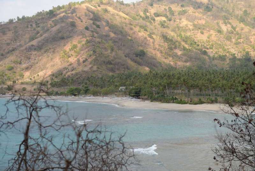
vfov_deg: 19.5
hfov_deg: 28.8
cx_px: 128
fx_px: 496
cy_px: 86
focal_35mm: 70
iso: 100
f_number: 5
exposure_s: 1/400
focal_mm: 70
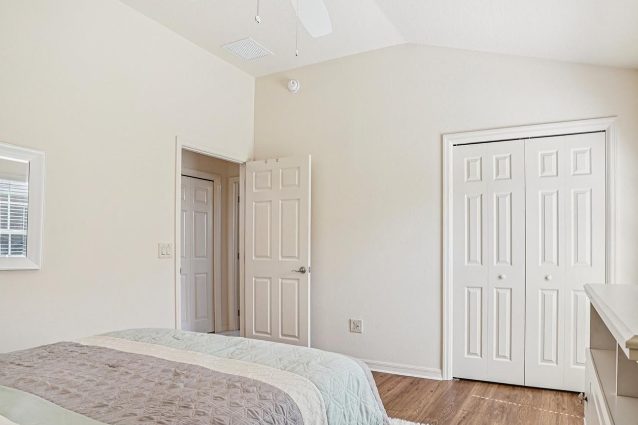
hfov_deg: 80.1
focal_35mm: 21
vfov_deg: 59.1
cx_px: 389
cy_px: 252
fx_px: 372
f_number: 9
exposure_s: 1/13
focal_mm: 17
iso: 100
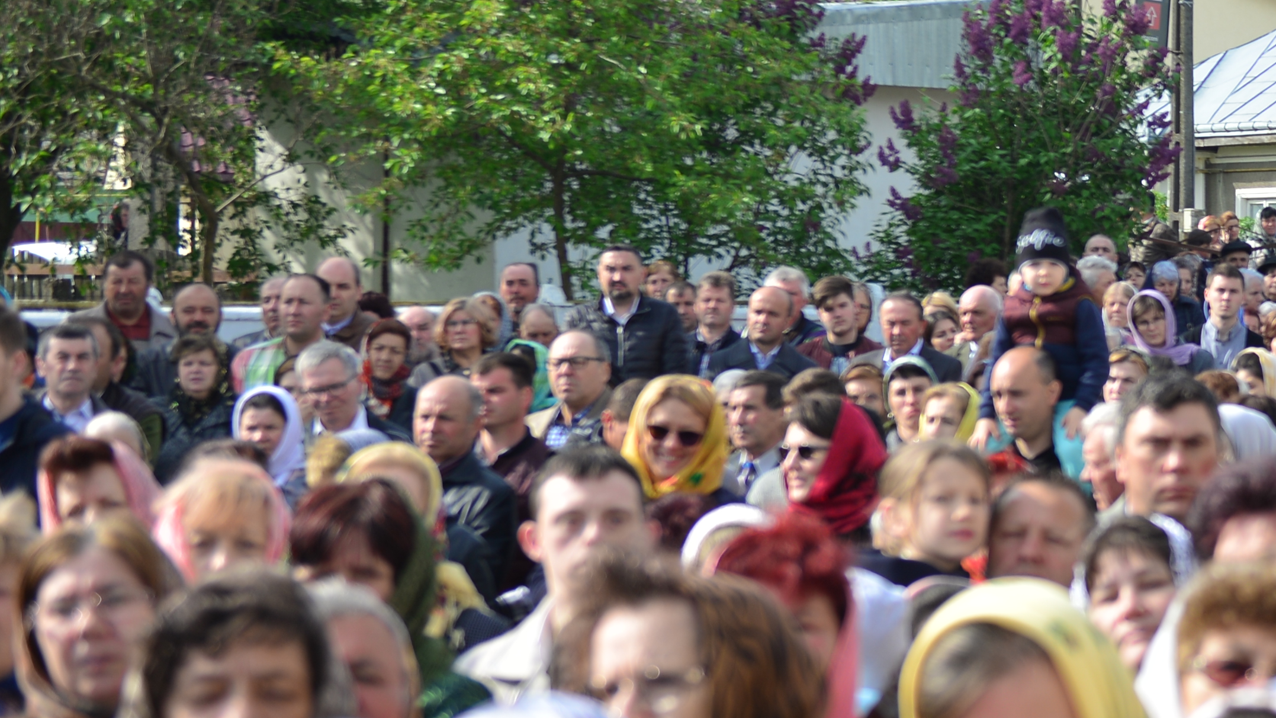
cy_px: 358
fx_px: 3958
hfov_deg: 17.3
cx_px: 1602
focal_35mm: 117
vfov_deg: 10.4
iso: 100
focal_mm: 40
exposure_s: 1/800
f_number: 2.8
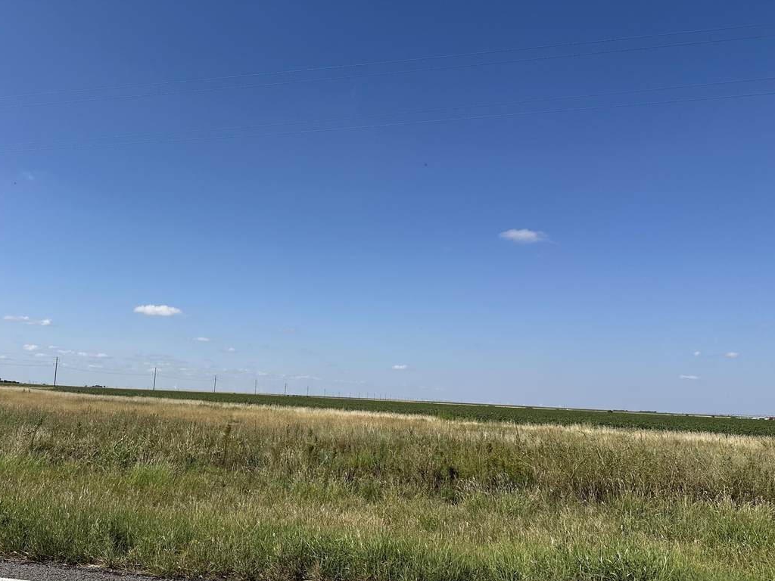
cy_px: 362
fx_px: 672
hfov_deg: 59.6
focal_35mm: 30
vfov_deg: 46.4
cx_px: 319
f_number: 1.78
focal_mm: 6.86
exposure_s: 1/7042
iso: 80
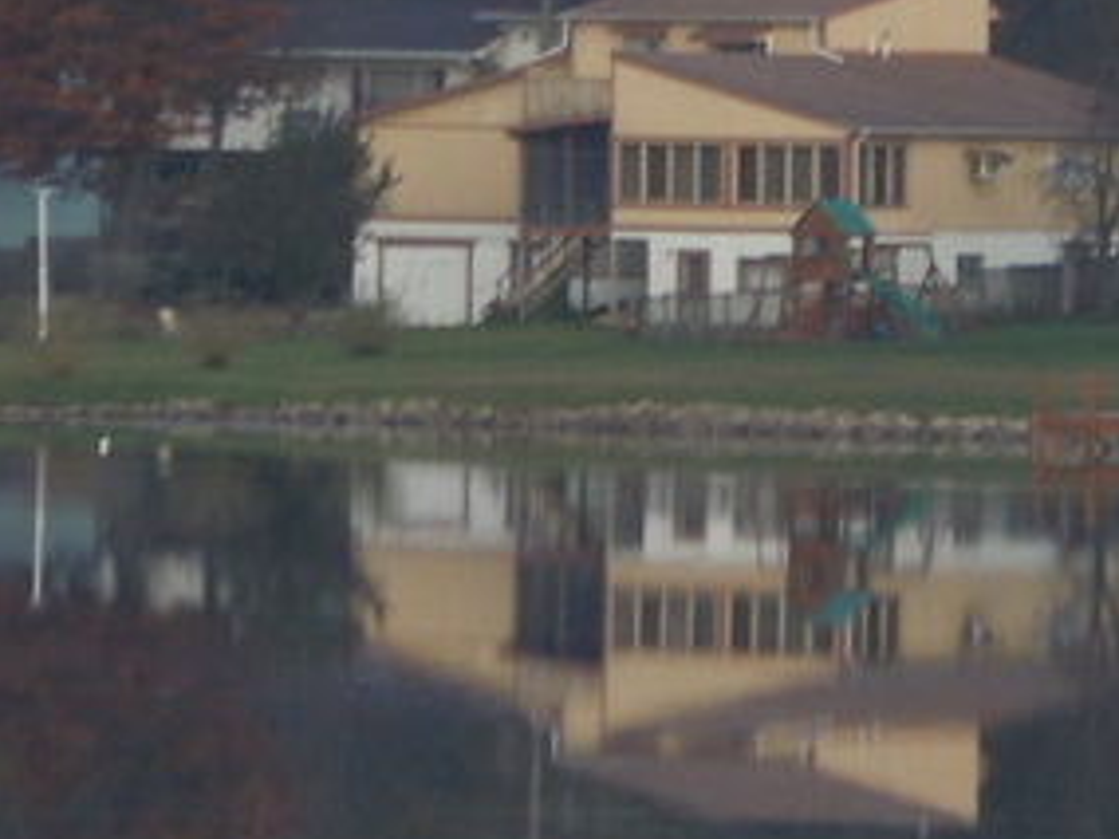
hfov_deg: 3.6
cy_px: -126
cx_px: 938
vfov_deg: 2.7
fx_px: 17876
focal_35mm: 553
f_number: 5.6
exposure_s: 1/200
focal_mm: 35
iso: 125
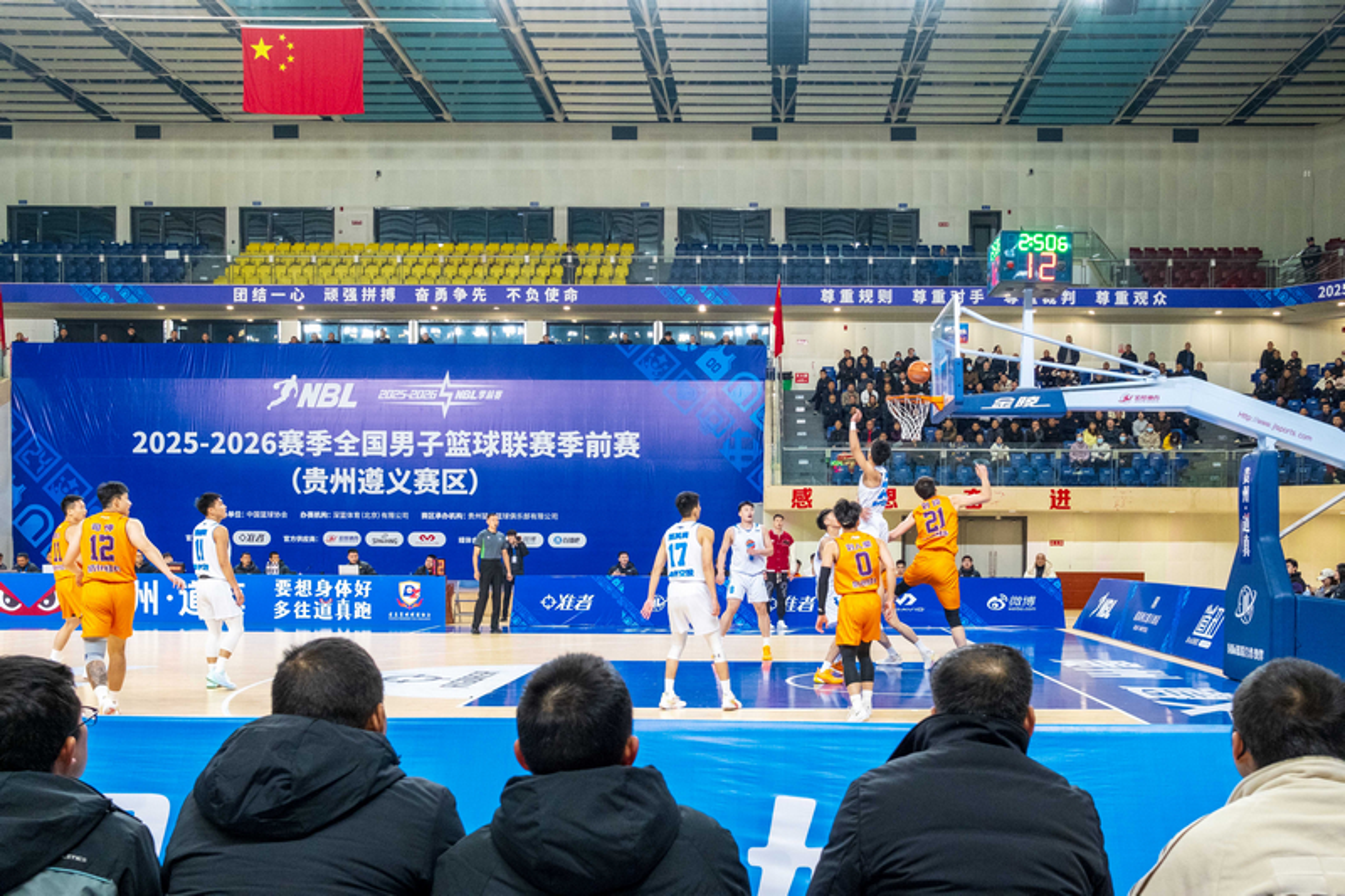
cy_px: 448
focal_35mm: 35
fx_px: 1307
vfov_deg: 37.8
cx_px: 672
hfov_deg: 54.4
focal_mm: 23
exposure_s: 1/250
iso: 2000
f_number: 5.6
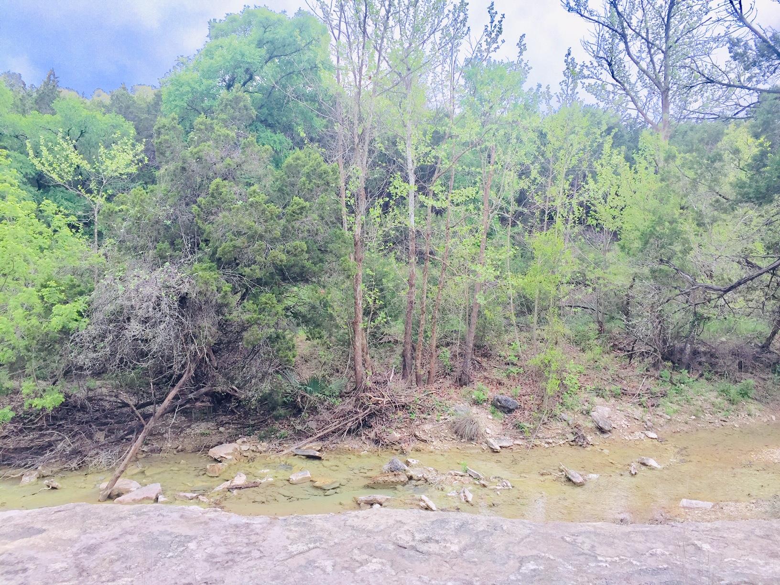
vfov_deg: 48.2
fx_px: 653
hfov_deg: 61.7
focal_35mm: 29
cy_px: 292
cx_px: 390
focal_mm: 4.15
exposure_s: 1/158
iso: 32
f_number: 2.2
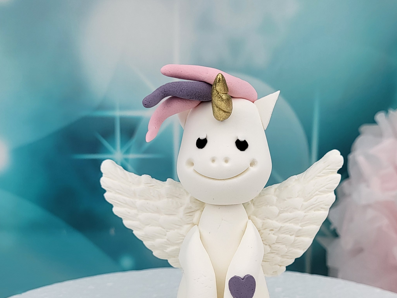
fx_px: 585
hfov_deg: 37.4
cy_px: 210
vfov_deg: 28.3
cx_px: 236
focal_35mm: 51
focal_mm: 5.4
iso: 40
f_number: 1.8
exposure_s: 1/229
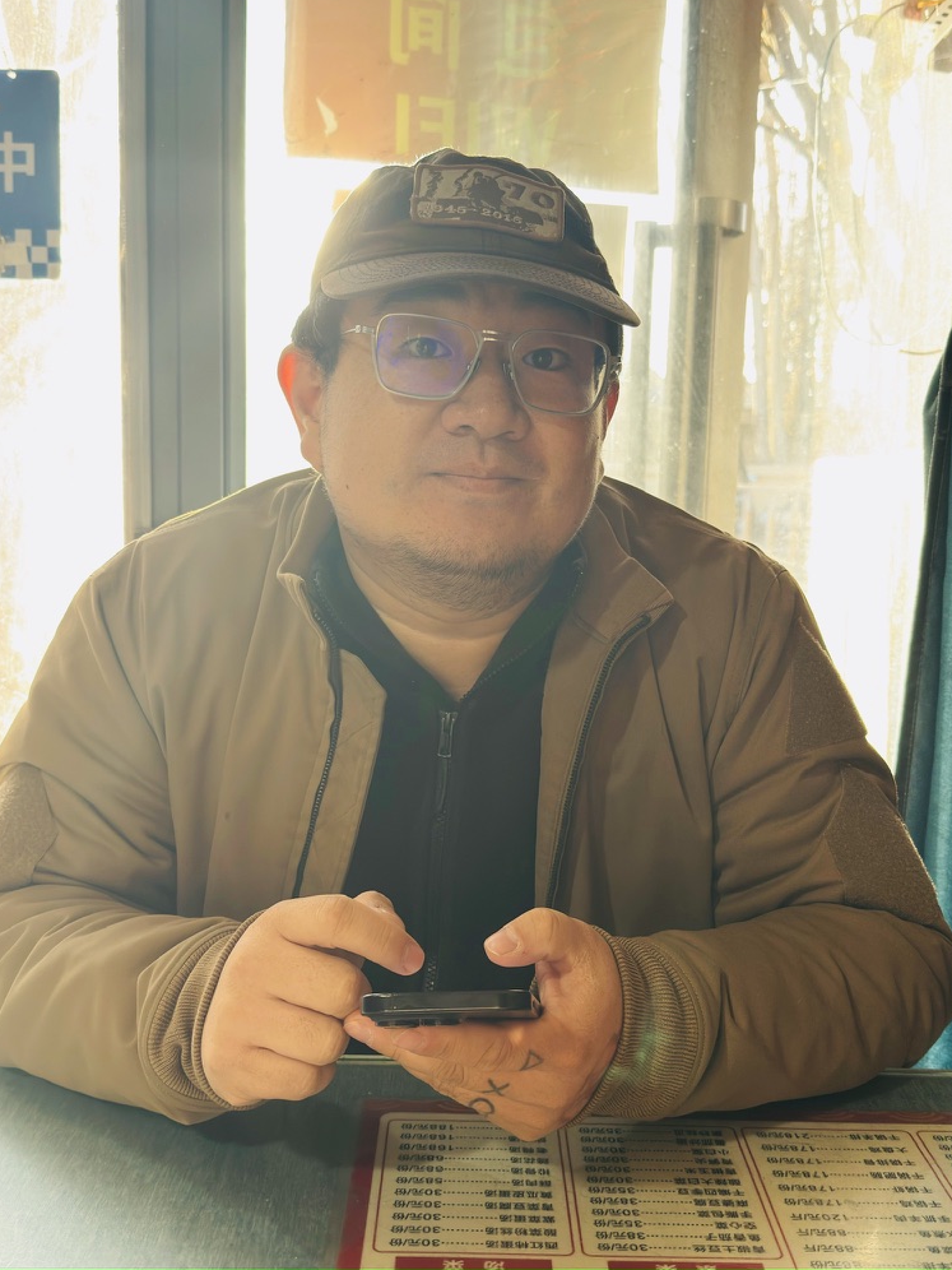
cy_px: 618
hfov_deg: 38.7
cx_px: 482
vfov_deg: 50.1
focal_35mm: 37
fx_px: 1357
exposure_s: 1/85
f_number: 1.78
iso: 160
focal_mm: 6.76
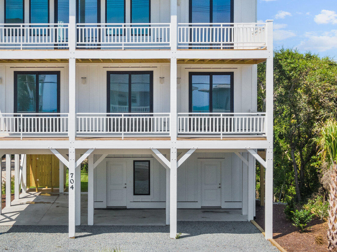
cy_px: 113
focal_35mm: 65
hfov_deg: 29.7
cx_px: 119
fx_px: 633
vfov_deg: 22.6
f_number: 3.5
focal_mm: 6.92
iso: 100
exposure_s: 1/800
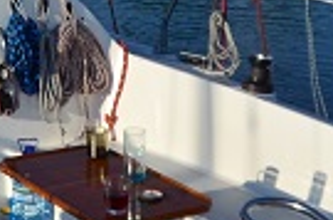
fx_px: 1226
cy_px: 1
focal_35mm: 133
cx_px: 28
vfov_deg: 10.2
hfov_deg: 15.3
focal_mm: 12
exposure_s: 1/8000
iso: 280
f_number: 4
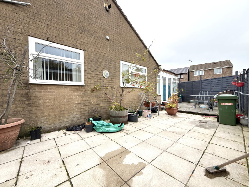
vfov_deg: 85.7
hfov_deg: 102.1
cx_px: 124
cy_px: 94
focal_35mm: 14
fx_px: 101
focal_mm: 2.22
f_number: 2.2
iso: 50
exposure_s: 1/349
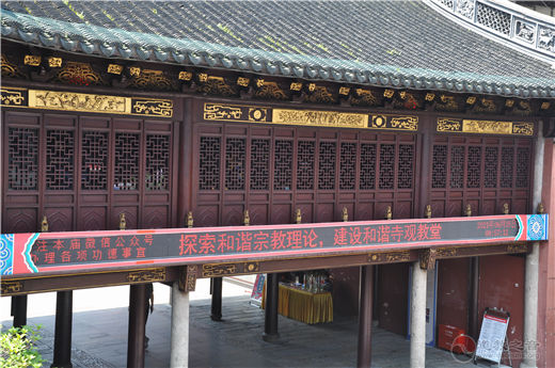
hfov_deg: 38.9
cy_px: 184
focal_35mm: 51
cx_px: 278
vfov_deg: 26.4
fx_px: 785
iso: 200
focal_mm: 34
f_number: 9
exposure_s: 1/80
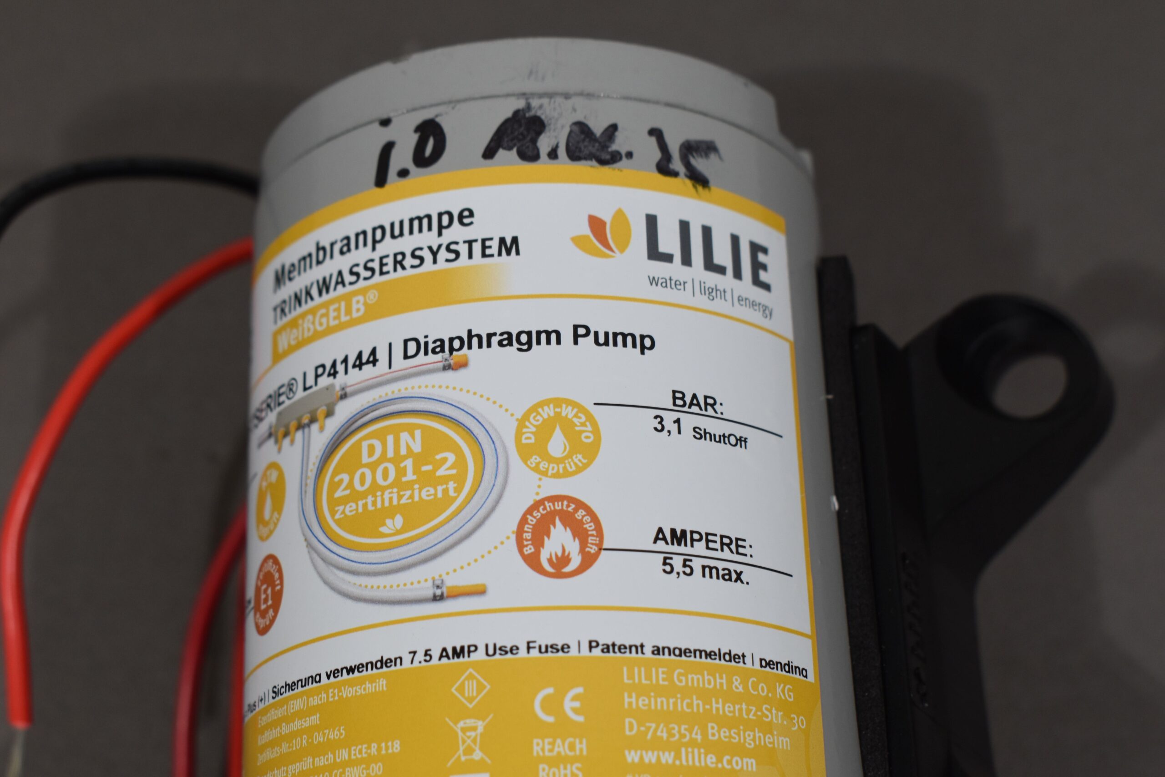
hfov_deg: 29.9
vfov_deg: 20.2
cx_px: 582
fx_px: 2184
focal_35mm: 68
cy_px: 388
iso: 400
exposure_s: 1/60
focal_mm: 45
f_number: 8
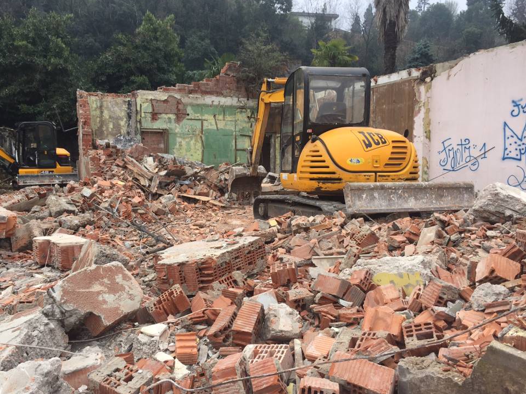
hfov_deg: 58.3
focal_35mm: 31
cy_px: 196
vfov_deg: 45.4
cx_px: 245
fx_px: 471
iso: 32
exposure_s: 1/403
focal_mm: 4.15
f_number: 2.2
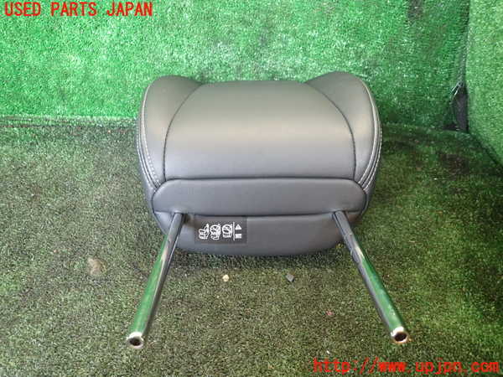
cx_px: 252
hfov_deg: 69.4
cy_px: 188
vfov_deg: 54.9
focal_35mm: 25
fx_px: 363
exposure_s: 1/60
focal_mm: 4.5
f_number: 2
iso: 200
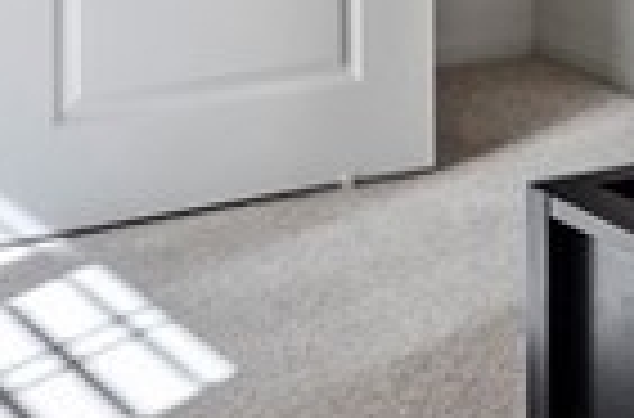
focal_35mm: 102
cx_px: 189
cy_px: -438
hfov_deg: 20.0
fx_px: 1790
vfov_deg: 11.8
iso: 400
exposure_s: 1/10
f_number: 9
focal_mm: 14
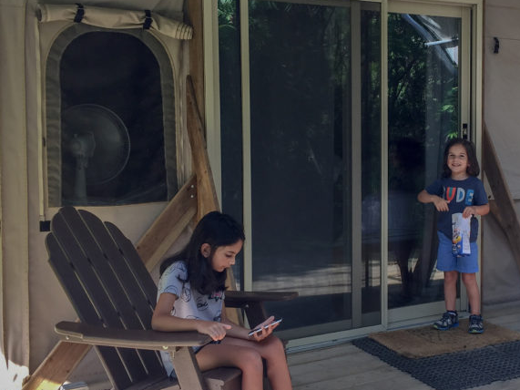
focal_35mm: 52
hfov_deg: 36.2
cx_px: 372
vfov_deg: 28.0
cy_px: 178
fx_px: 781
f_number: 2.2
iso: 32
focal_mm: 4.15
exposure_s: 1/130
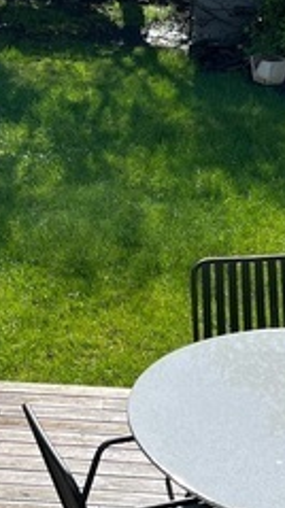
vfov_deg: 23.4
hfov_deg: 13.2
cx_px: 70
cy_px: 281
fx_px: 1226
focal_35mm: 91
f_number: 1.5
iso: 50
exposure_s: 1/2994
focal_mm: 5.7
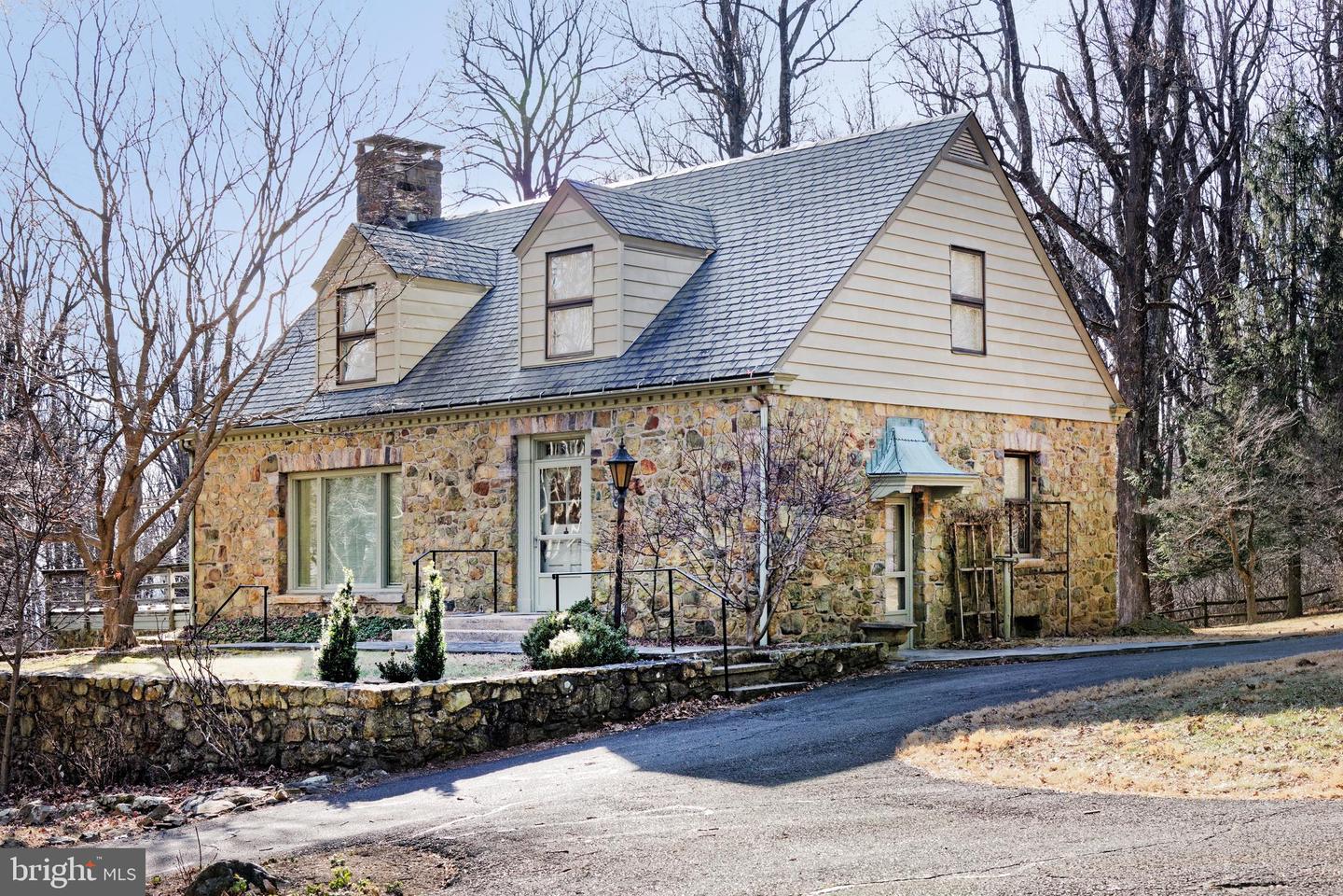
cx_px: 672
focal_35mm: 44
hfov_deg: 44.5
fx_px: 1641
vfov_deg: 30.5
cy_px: 448
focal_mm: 44
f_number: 7.1
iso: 500
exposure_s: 1/200
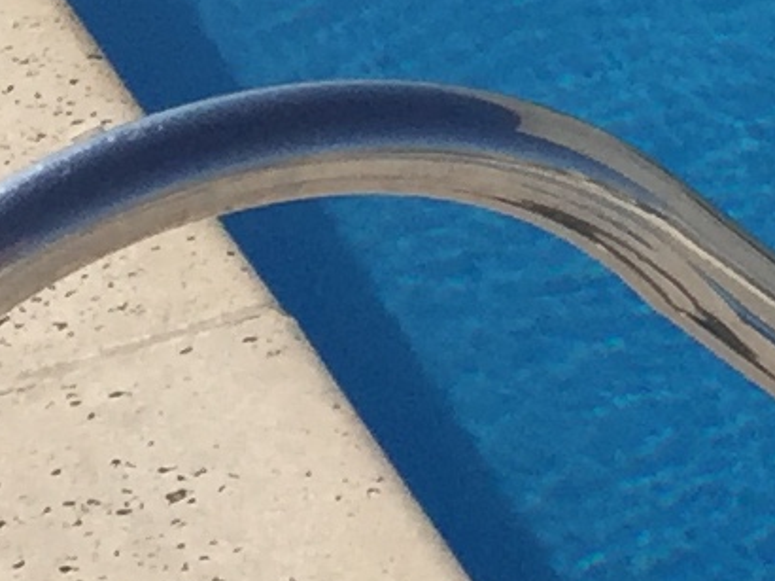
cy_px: -1045
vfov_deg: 6.0
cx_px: 2045
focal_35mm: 231
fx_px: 5169
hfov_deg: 7.8
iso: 32
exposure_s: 1/3597
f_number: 2.2
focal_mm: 4.15
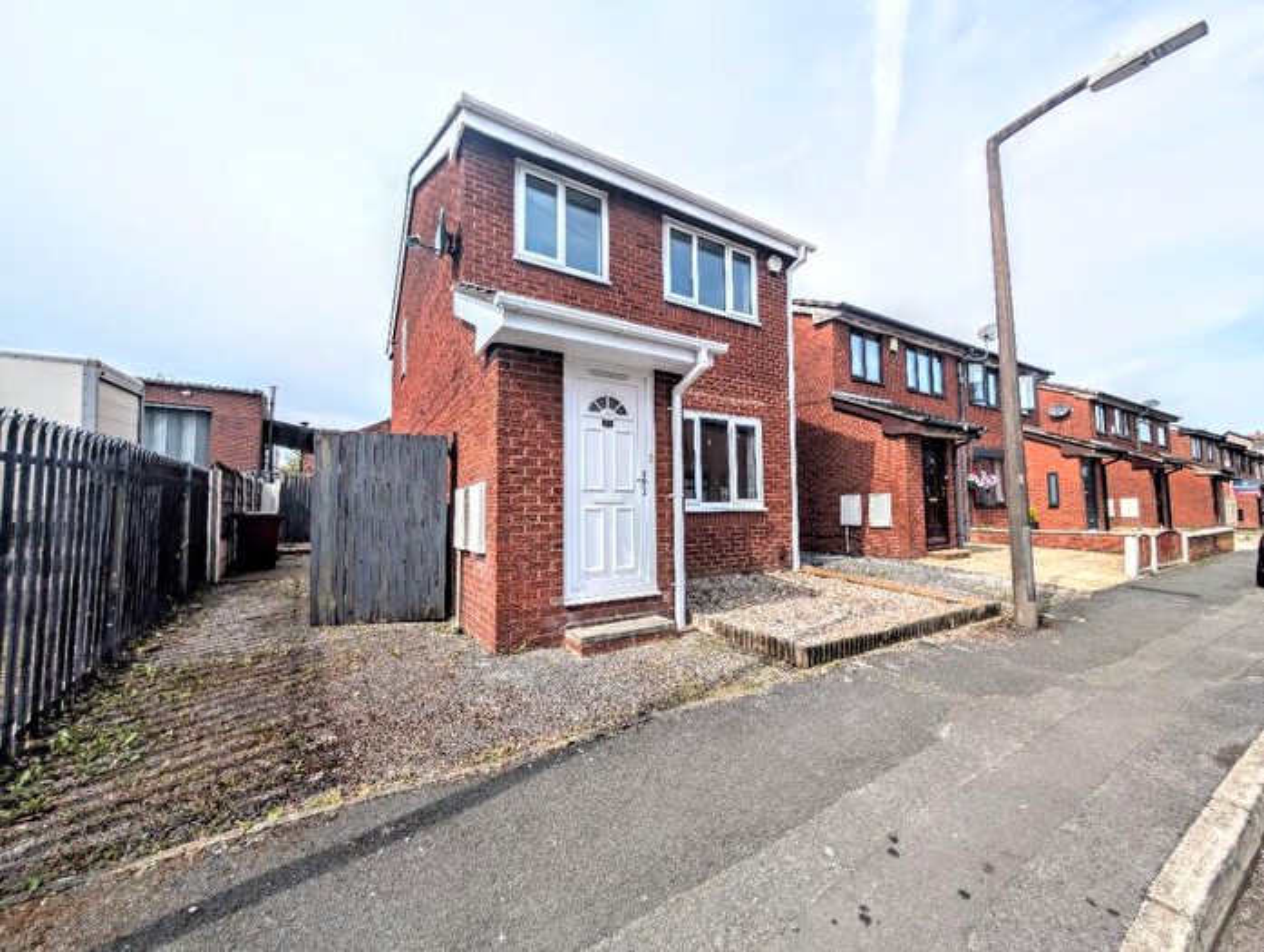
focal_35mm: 12
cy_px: 476
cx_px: 632
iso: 52
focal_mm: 2.02
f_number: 1.7
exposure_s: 1/2513
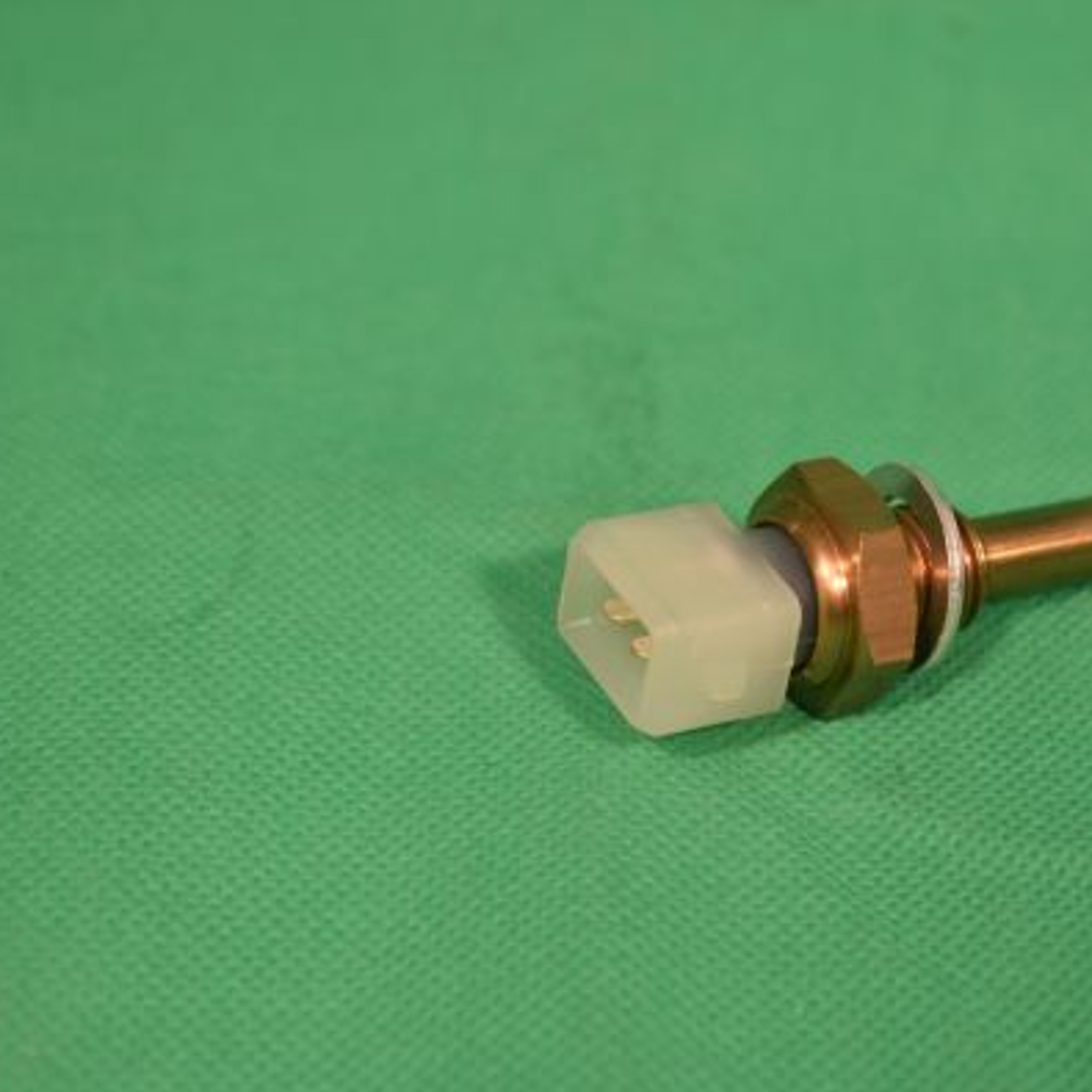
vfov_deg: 18.7
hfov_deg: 18.6
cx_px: 796
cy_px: 547
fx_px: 3319
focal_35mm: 93
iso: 100
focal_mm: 48
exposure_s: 1/60
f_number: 5.6
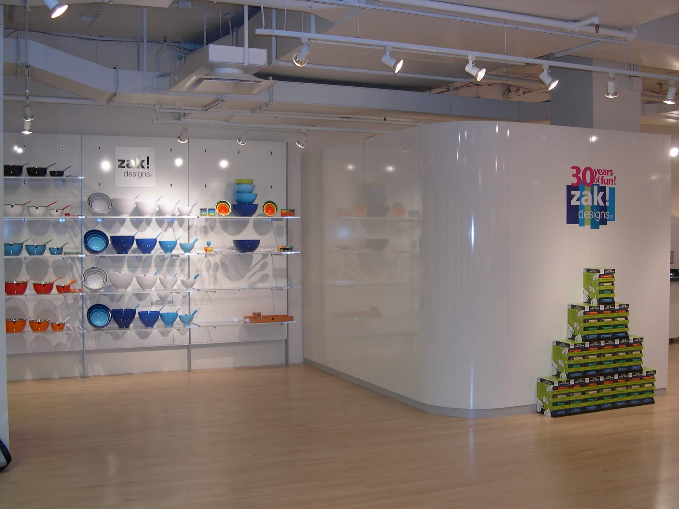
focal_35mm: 38
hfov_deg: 49.0
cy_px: 254
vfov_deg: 37.7
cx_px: 340
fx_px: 745
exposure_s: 1/36.6
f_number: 2.8
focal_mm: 8
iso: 100
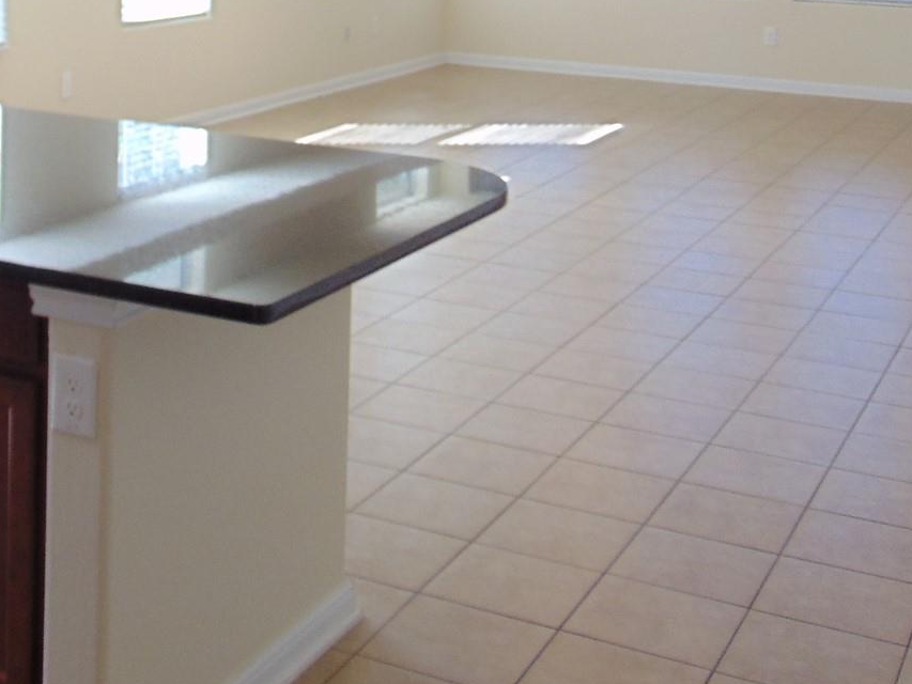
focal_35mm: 60
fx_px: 1581
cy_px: -91
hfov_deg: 31.6
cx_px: 230
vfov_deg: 22.8
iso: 80
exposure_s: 1/50
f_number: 3
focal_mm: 4.5
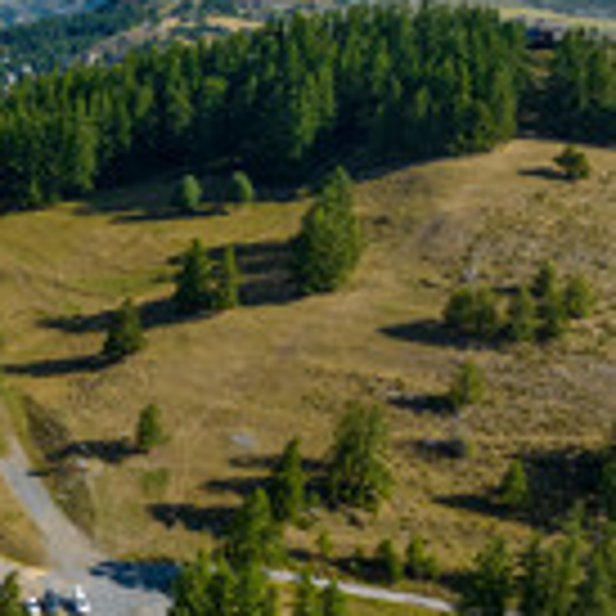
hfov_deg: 25.4
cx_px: -189
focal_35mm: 58
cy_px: 171
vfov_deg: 29.2
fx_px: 1168
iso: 100
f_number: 8
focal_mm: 12.3
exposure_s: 1/320
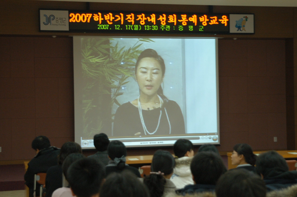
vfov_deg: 20.1
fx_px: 556
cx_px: 148
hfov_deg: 29.9
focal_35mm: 68
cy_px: 98
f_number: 4.5
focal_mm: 45
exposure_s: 1/40
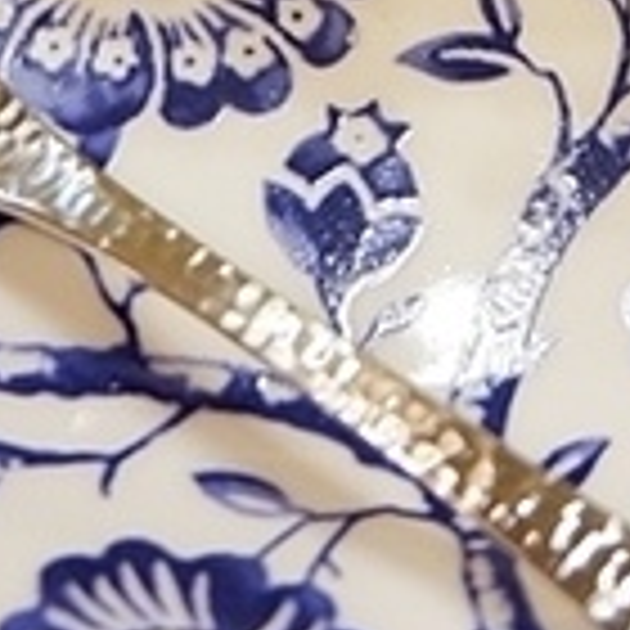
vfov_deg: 12.1
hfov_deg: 14.1
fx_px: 2553
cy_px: -724
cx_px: 288
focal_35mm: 124
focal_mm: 16
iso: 640
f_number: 3.5
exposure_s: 1/40
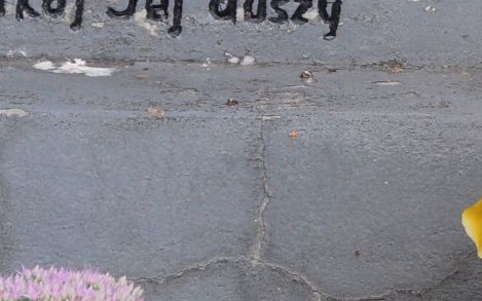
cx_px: 798
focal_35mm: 433
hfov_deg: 4.8
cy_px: -232
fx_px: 5687
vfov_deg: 3.0
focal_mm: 62
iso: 400
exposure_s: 1/200
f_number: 7.1
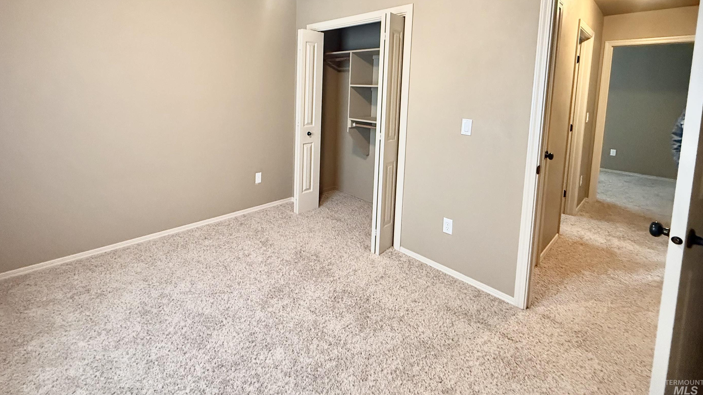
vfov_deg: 61.5
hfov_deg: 95.8
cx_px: 325
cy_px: 115
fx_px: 317
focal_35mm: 17
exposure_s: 1/60
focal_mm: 2.22
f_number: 2.2
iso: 640
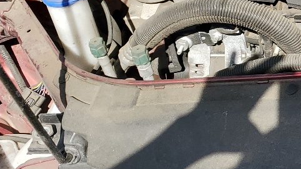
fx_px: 750
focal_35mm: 94
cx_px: 440
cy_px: -1
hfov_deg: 19.9
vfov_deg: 12.7
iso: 50
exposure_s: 1/2000
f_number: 1.5
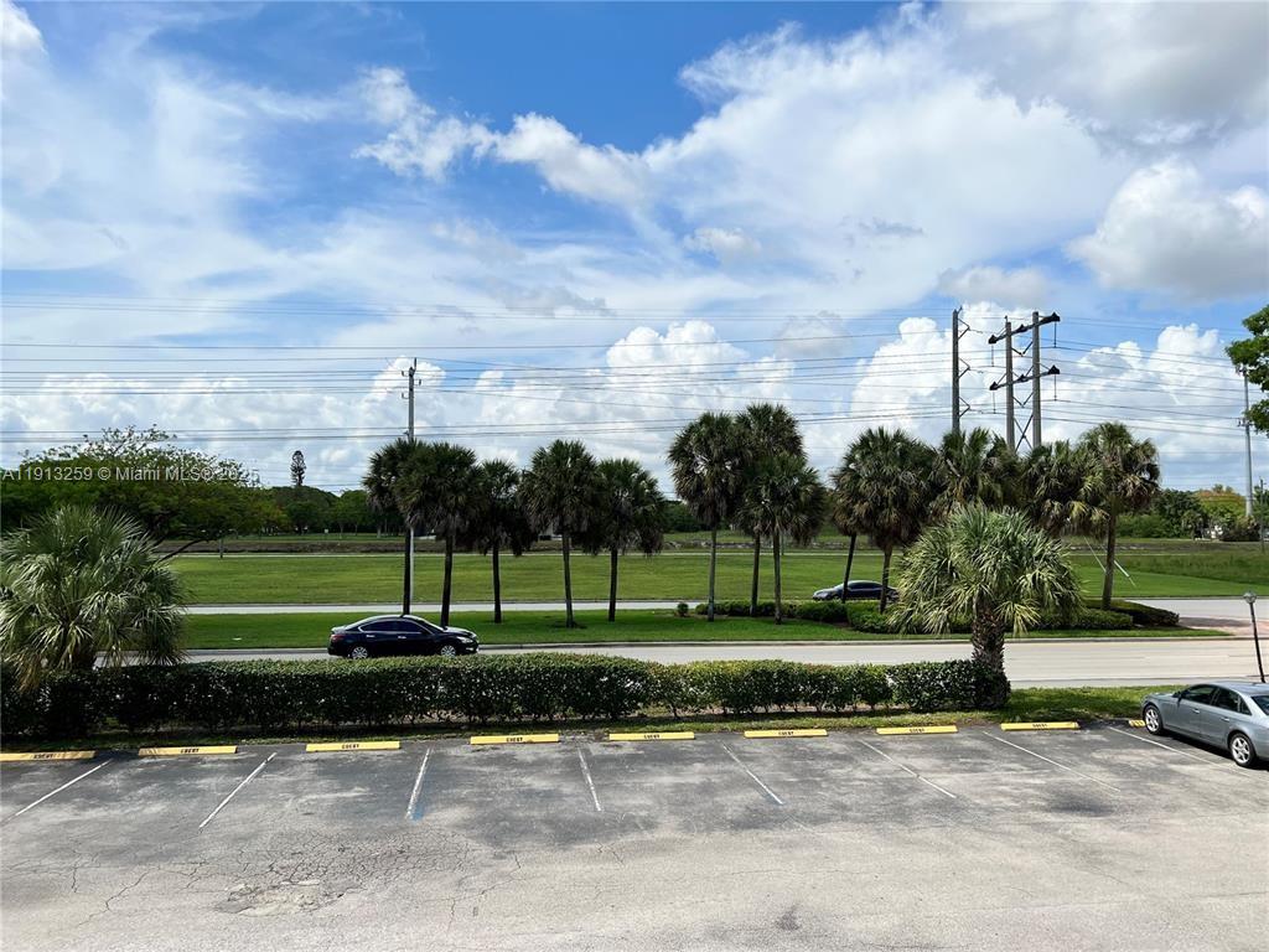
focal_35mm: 26
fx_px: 953
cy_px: 476
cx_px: 634
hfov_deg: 67.3
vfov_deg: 53.1
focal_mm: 5.7
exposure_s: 1/8696
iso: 50
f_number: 1.5
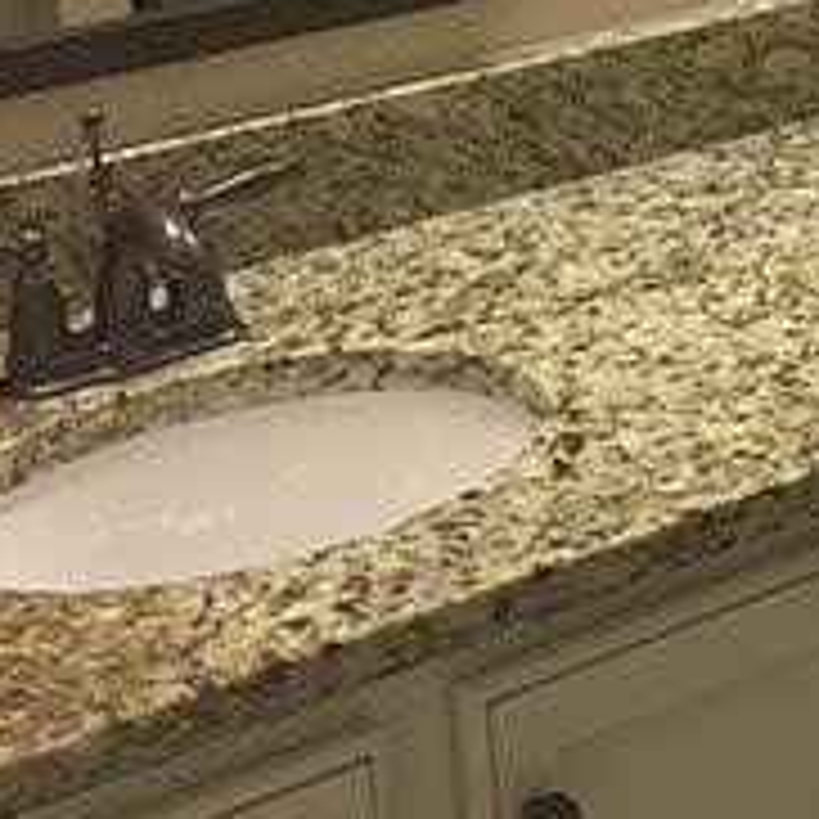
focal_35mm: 90
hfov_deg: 18.9
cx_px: 774
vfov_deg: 18.4
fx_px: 2409
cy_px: -148
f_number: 2.2
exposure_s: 1/30
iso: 32
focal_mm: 4.15
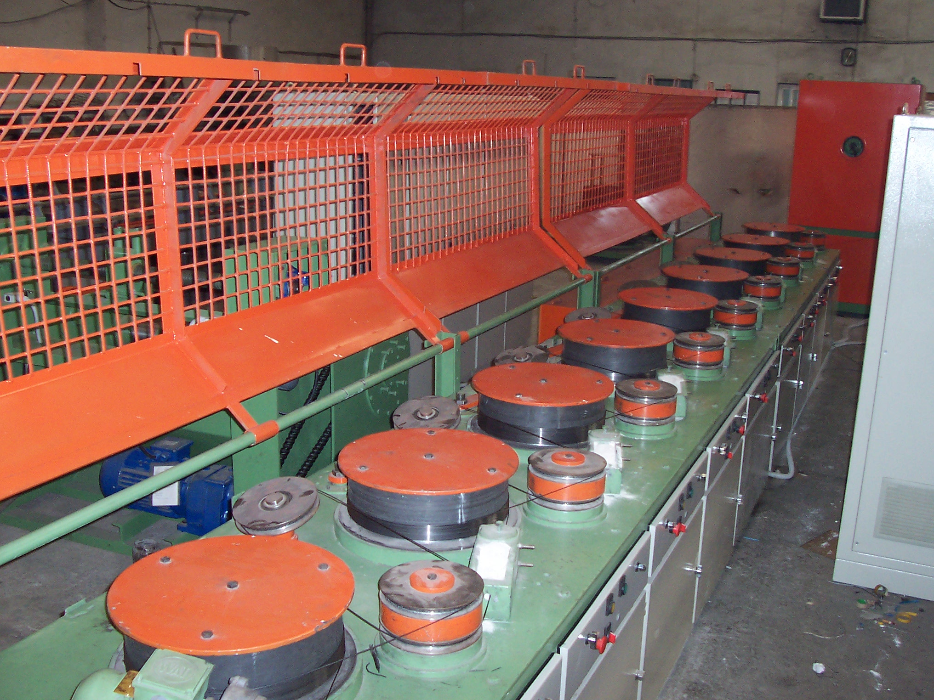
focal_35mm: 37
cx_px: 467
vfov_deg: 38.7
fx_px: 998
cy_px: 350
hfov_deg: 50.1
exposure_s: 1/60
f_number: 2.8
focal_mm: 5.6
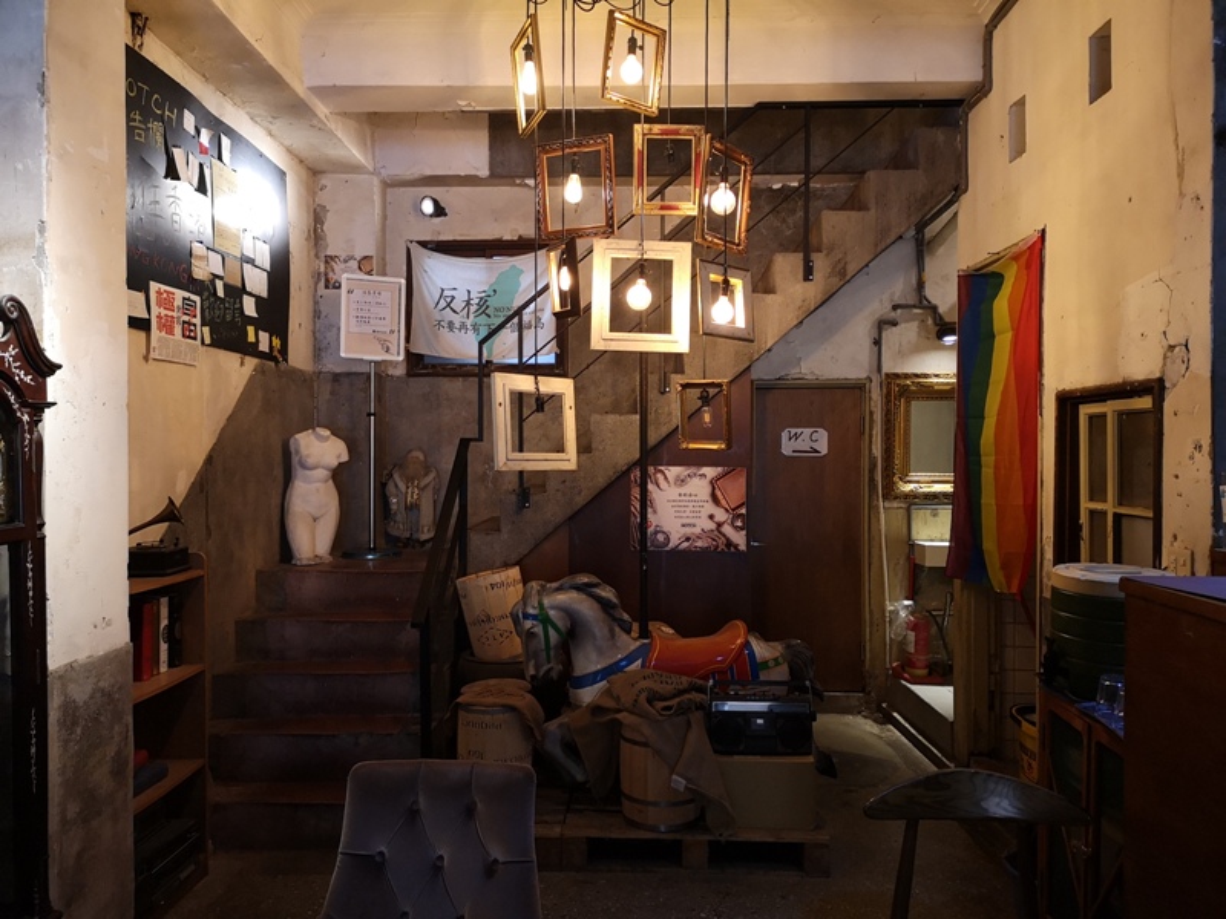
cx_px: 613
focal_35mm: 27
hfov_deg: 65.3
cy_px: 460
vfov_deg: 51.4
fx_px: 956
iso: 500
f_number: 1.8
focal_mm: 3.95
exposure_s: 1/100
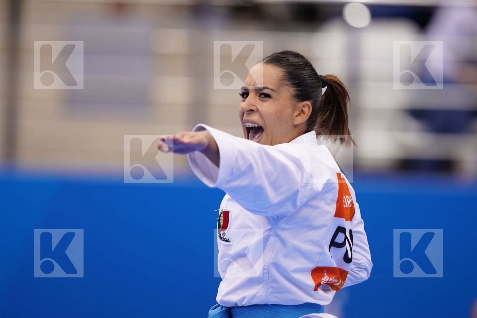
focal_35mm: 600
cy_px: 159
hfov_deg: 3.4
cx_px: 238
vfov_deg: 2.3
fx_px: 7949
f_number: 2.8
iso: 640
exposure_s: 1/500
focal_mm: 400
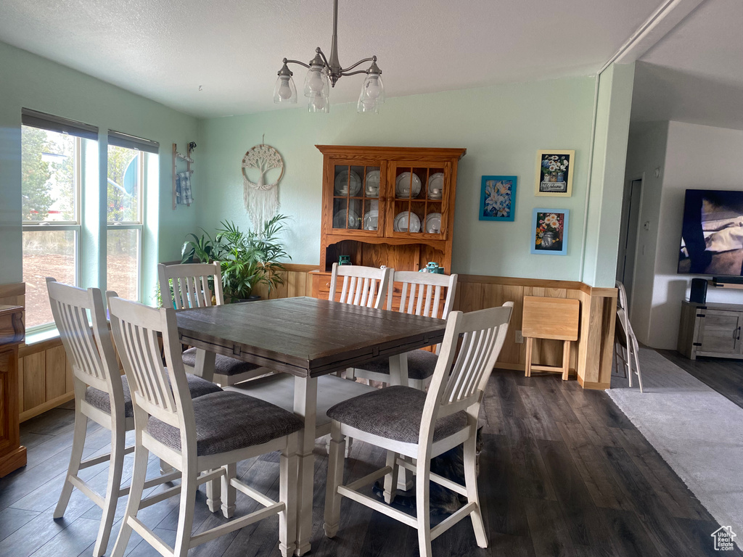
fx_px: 558
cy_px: 278
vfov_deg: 53.1
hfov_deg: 67.3
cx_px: 372
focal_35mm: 26
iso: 100
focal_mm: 4.25
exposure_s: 1/120
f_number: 1.8
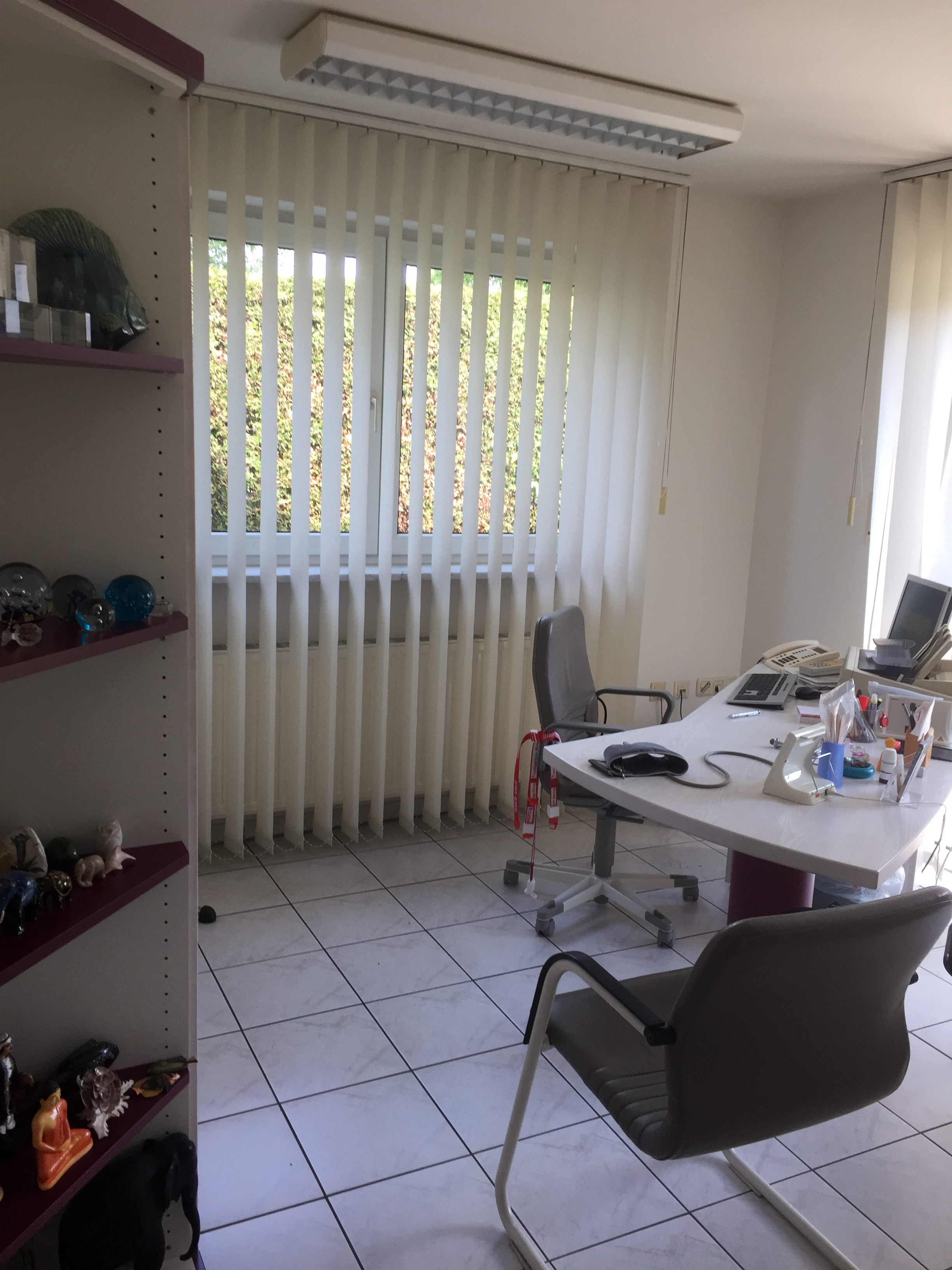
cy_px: 635
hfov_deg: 48.2
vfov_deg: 61.7
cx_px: 476
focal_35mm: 29
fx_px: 1063
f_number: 2.2
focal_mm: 4.15
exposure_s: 1/100
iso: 50
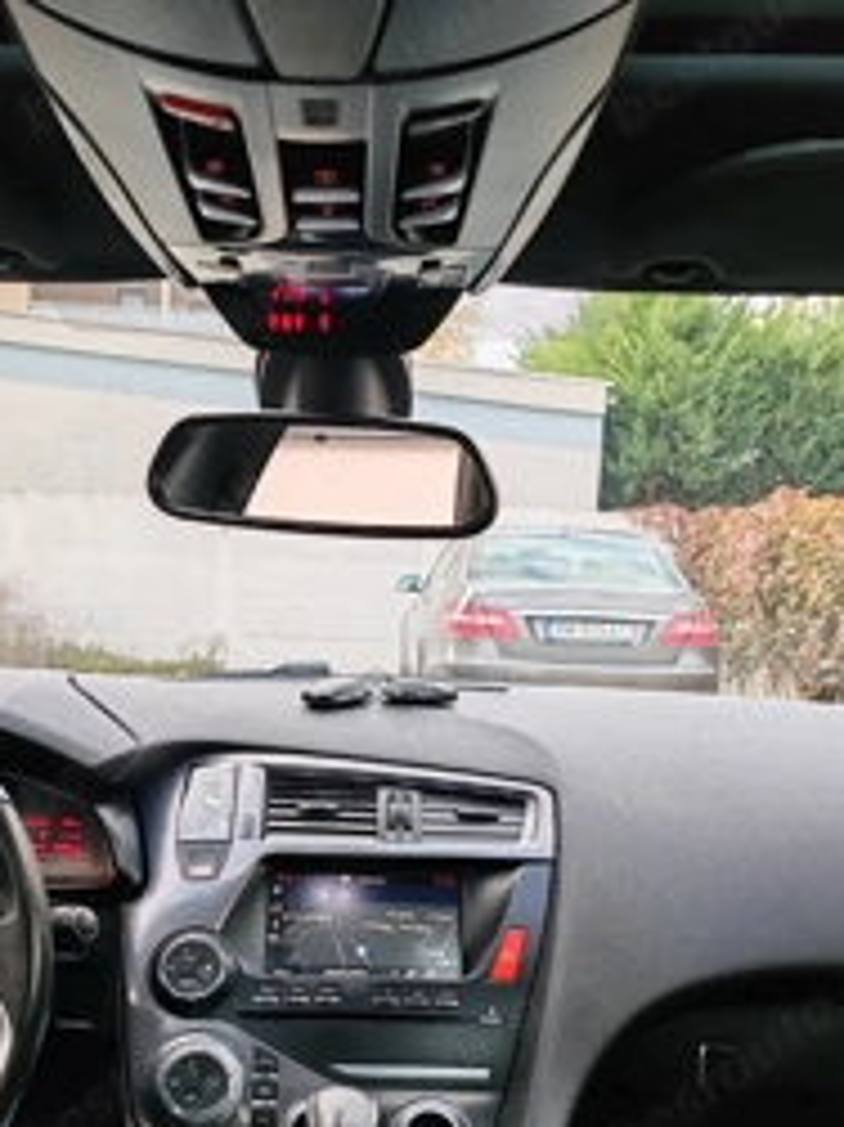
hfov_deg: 33.5
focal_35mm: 43
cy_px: 790
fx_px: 1399
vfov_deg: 43.0
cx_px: 341
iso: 125
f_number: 1.9
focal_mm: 6.12
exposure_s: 1/100
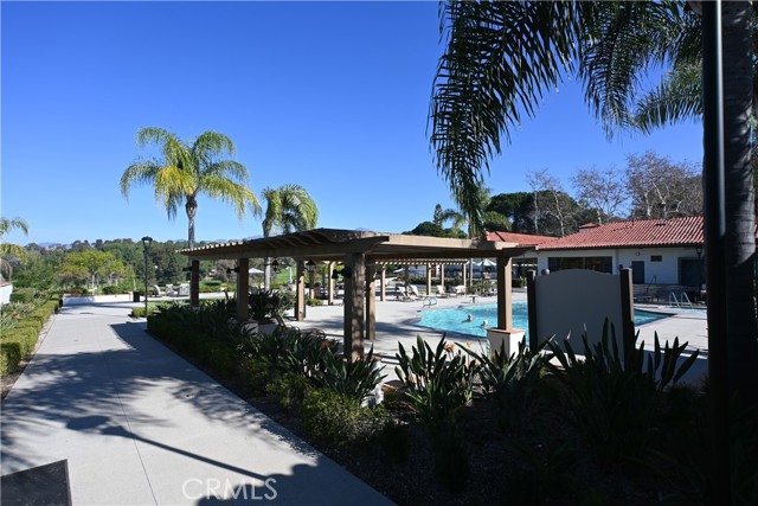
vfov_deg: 67.4
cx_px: 379
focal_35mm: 18
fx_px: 379
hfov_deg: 90.0
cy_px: 253
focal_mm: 12
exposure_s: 1/320
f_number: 6.3
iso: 100
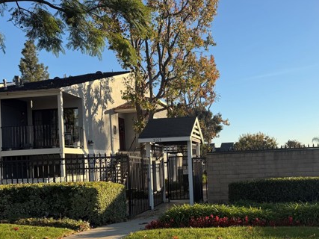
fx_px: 332
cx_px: 216
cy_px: 154
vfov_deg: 39.3
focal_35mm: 36
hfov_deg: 50.3
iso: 80
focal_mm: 6.76
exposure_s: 1/2525
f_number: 1.78
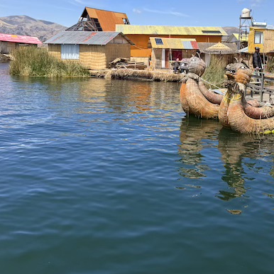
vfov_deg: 37.6
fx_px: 394
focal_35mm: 44
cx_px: 202
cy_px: 77
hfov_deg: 37.5
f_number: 1.78
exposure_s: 1/4405
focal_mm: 6.76
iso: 80
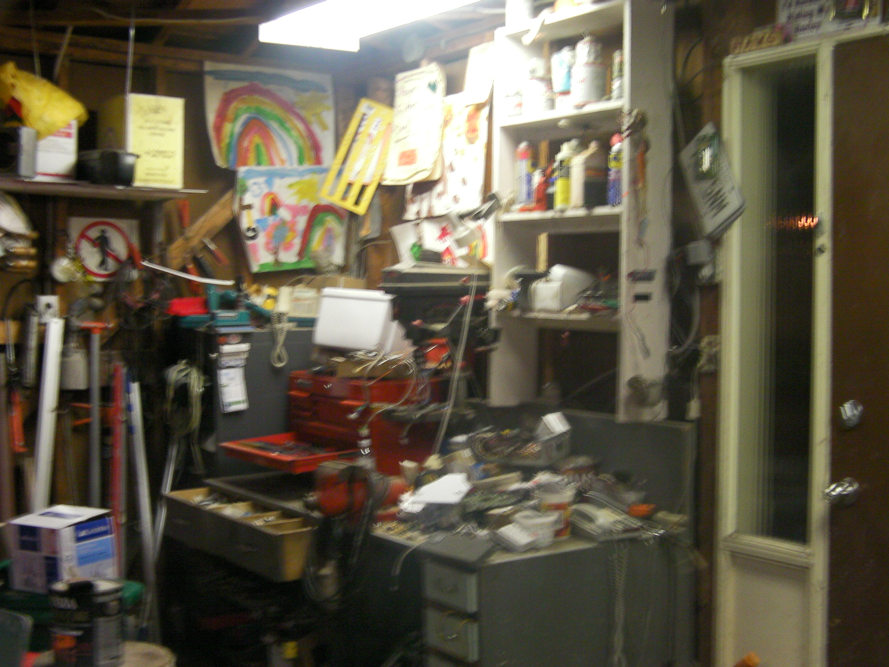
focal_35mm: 48
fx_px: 1233
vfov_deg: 30.3
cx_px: 444
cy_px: 334
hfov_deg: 39.7
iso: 200
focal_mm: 8.5
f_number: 3.6
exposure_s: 1/4.4
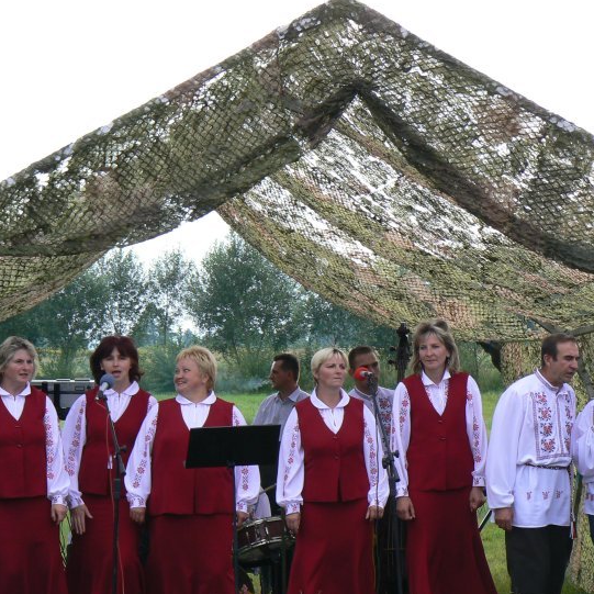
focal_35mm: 162
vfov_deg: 10.8
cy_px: 324
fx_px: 3145
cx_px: 367
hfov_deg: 10.8
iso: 80
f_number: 5.6
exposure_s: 1/125
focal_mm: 20.7
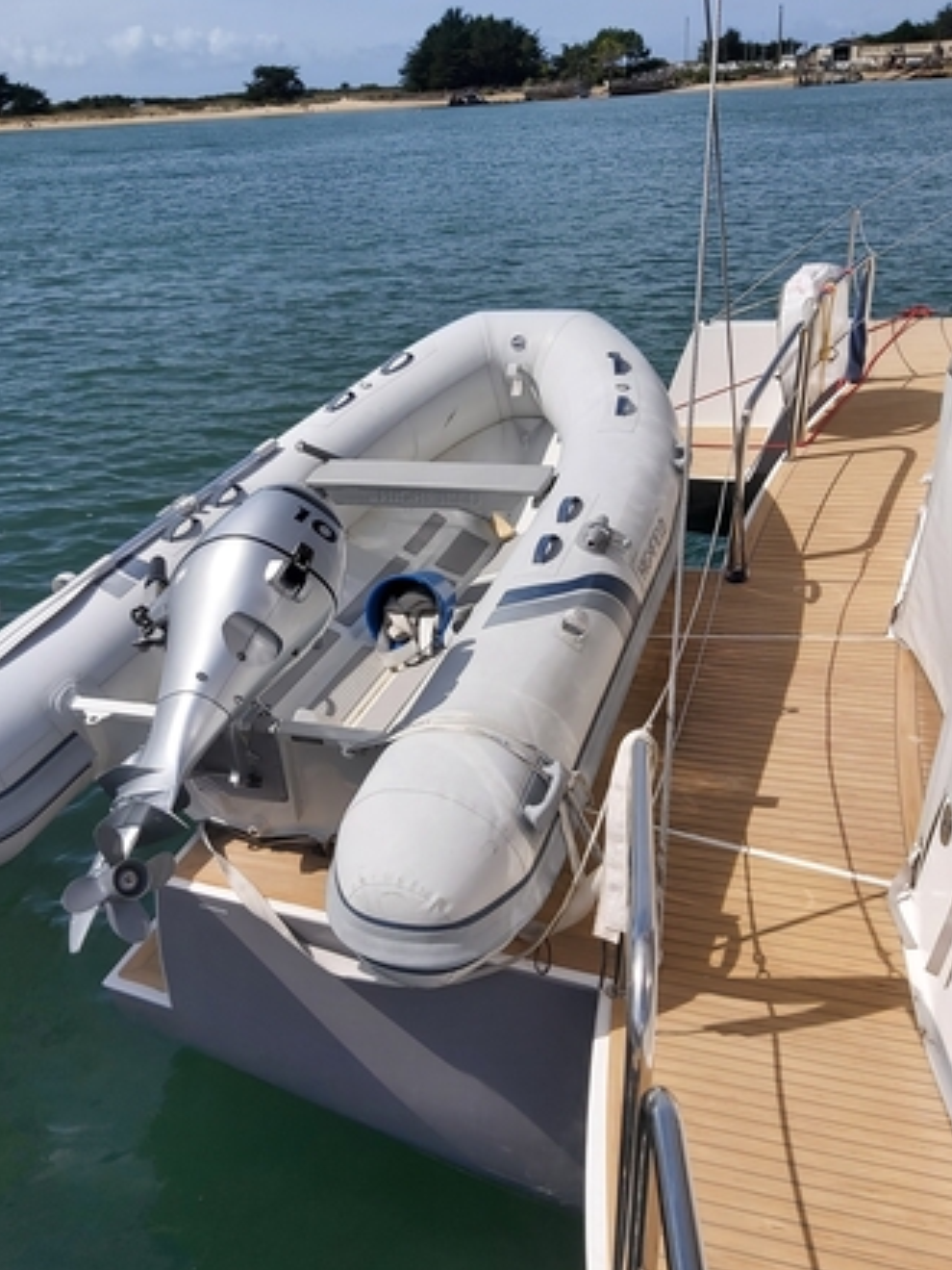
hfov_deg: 45.3
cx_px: 401
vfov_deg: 58.3
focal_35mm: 31
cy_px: 622
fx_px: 1137
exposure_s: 1/4482
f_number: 1.7
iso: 64
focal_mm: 3.92
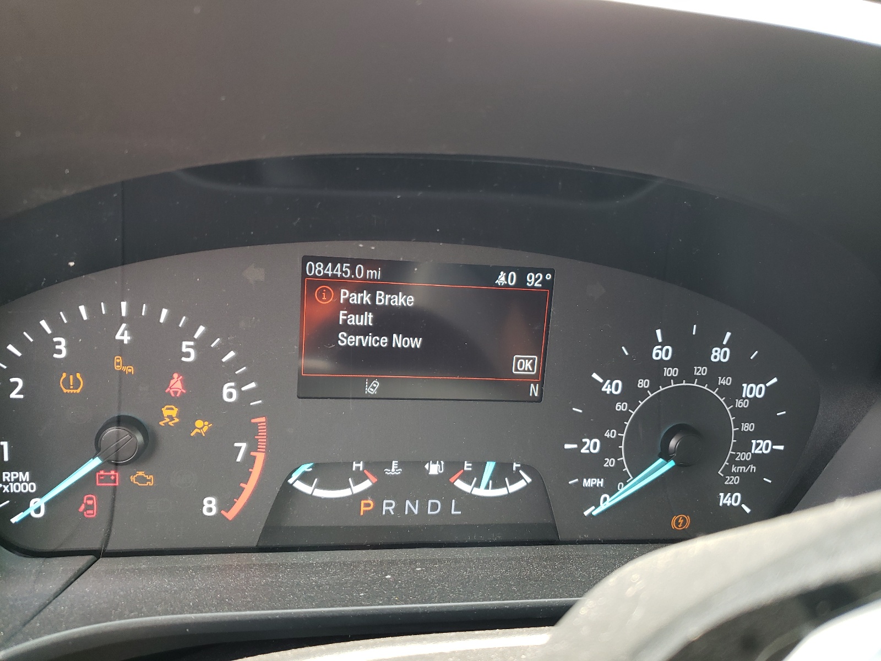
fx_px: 662
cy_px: 330
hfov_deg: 67.3
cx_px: 440
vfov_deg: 53.1
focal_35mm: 26
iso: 63
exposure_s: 1/60.2
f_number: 1.5
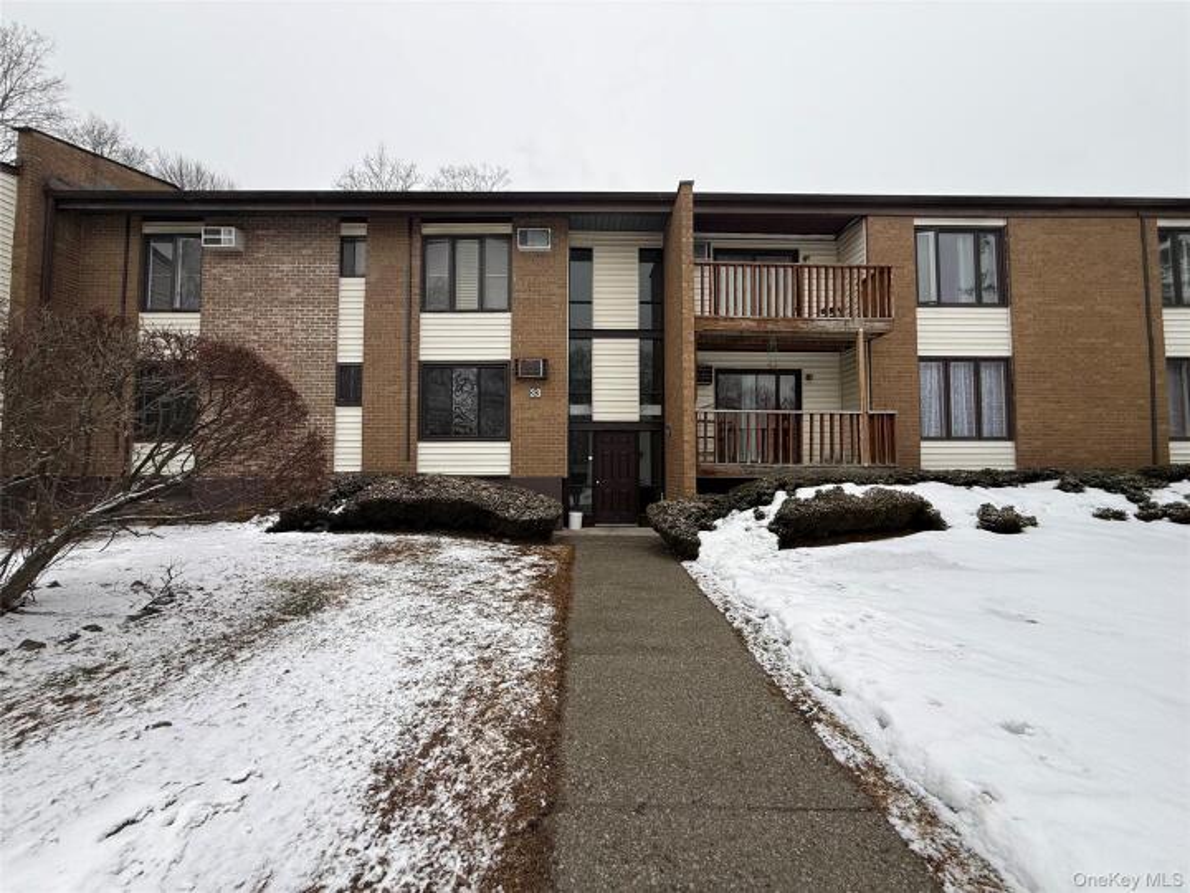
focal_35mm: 14
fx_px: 481
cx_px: 595
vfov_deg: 85.7
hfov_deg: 102.1
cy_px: 446
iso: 50
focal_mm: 2.22
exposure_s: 1/268
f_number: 2.2
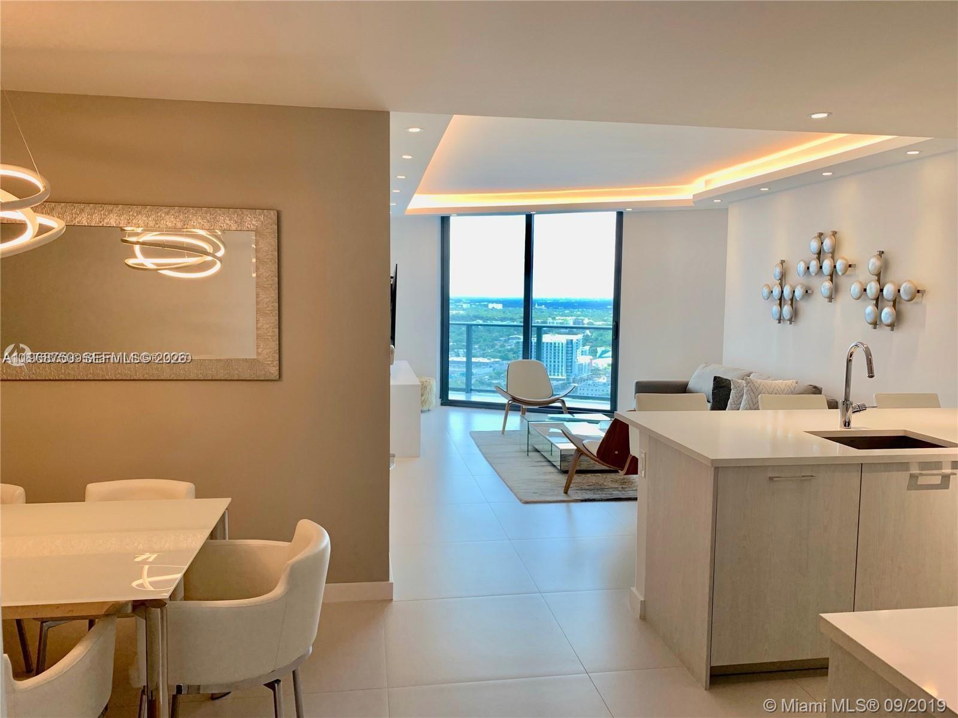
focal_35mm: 26
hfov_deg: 67.3
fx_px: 720
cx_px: 479
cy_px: 359
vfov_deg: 53.1
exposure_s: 1/144
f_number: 1.8
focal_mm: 4.25
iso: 25
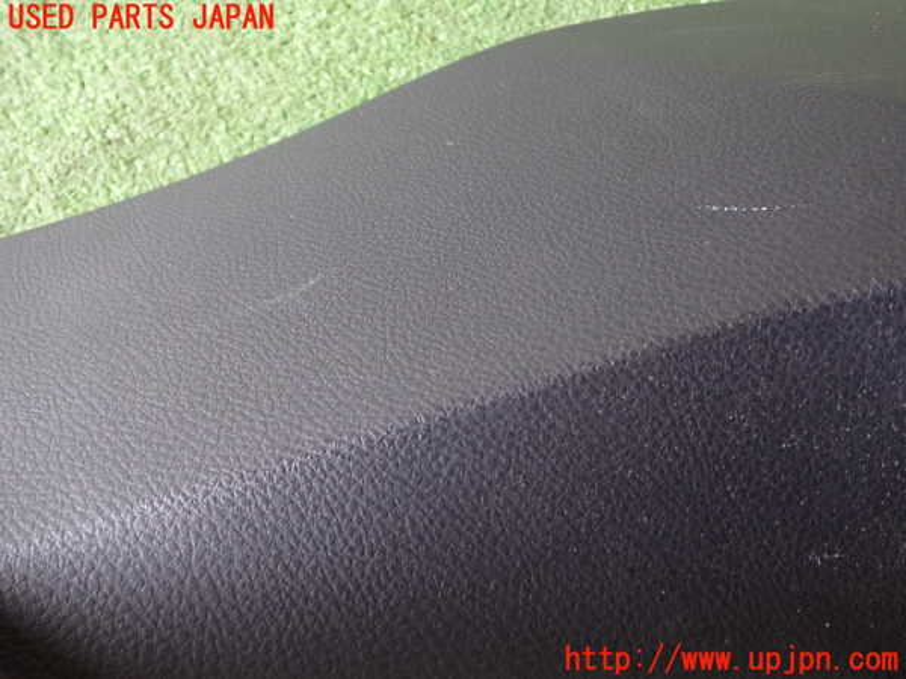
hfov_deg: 56.8
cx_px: 453
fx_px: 838
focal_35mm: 32
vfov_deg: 44.2
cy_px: 340
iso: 320
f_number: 2.4
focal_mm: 5.79
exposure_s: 1/30
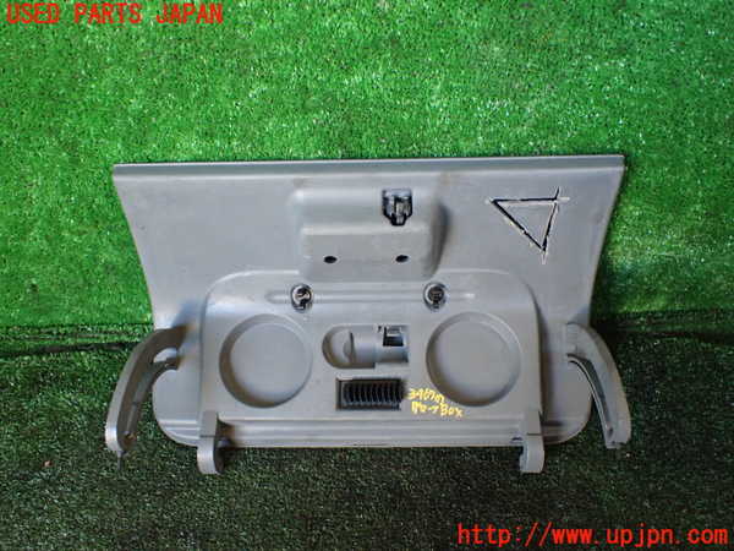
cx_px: 367
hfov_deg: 60.0
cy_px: 276
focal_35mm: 30
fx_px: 636
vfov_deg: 46.8
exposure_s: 1/100
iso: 800
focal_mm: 5.4
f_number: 2.3
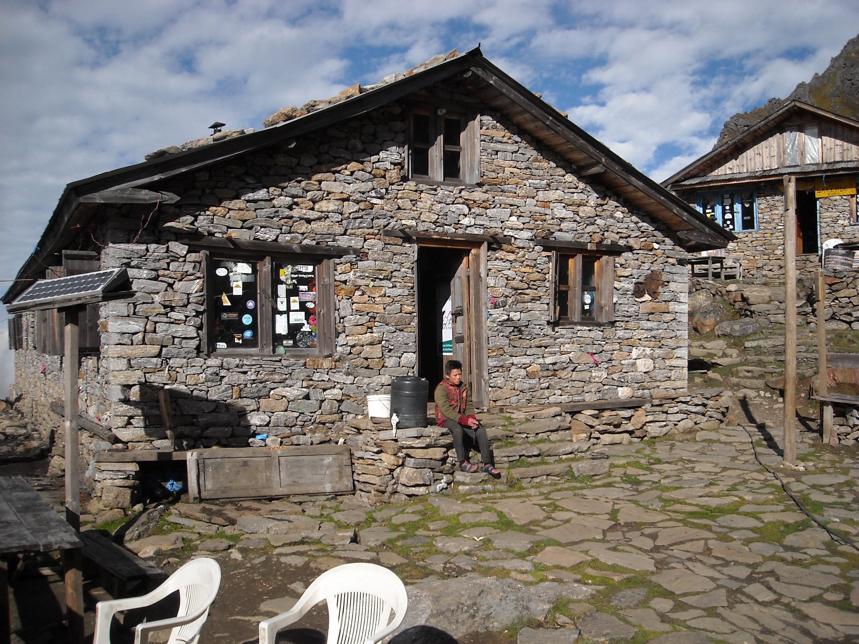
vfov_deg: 40.7
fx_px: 869
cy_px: 322
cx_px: 430
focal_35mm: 35
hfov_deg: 52.6
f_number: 5.6
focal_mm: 5.7
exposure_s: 1/438
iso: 64
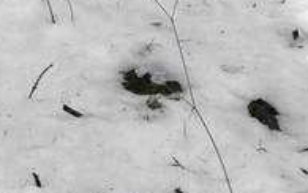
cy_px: -467
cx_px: -251
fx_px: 1142
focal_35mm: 136
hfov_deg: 13.7
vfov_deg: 7.8
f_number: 1.8
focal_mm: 4.25
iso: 32
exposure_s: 1/292
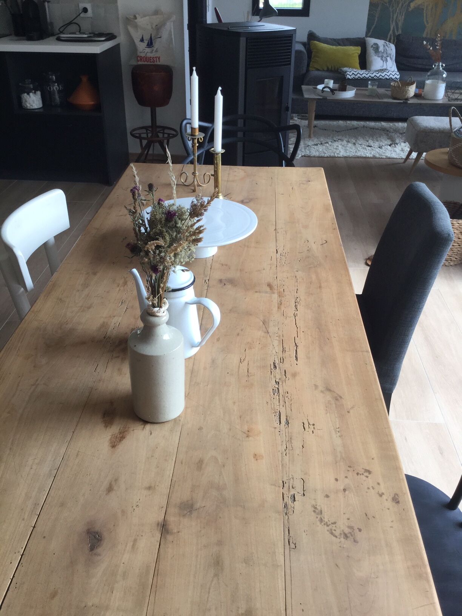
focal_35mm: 31
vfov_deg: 58.4
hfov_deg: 45.4
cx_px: 231
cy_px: 308
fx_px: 552
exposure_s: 1/100
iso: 32
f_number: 2.4
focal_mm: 3.3
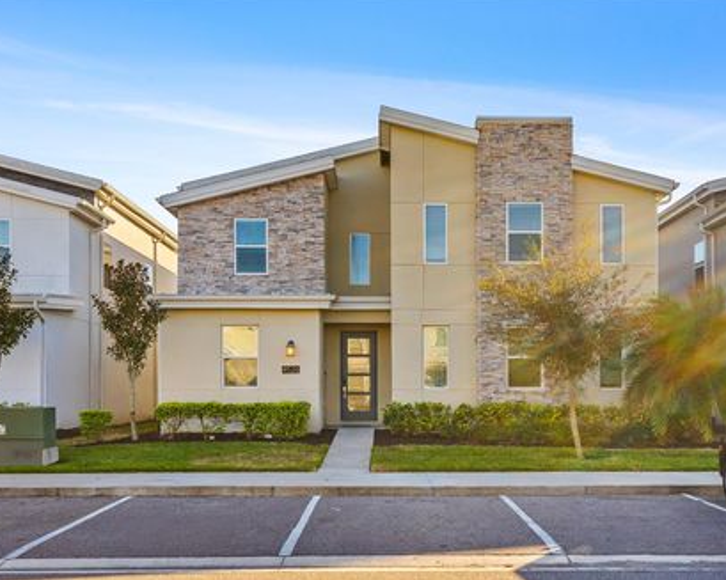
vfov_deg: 38.2
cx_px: 403
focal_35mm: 39
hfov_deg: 46.8
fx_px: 838
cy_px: 287
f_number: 6.3
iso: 1000
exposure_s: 1/800
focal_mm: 34
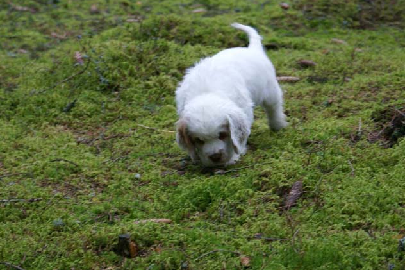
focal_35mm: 133
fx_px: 1496
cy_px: 134
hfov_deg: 15.4
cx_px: 210
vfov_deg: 10.3
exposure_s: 1/60
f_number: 5.6
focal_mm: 70
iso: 400
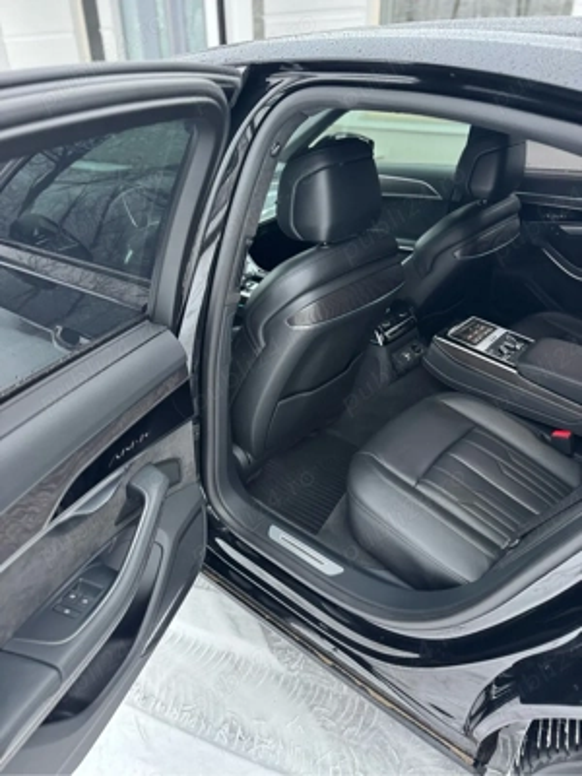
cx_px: 291
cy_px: 388
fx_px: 538
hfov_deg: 56.8
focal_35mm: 24
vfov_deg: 71.6
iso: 250
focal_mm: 6.76
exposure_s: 1/60
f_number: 1.78
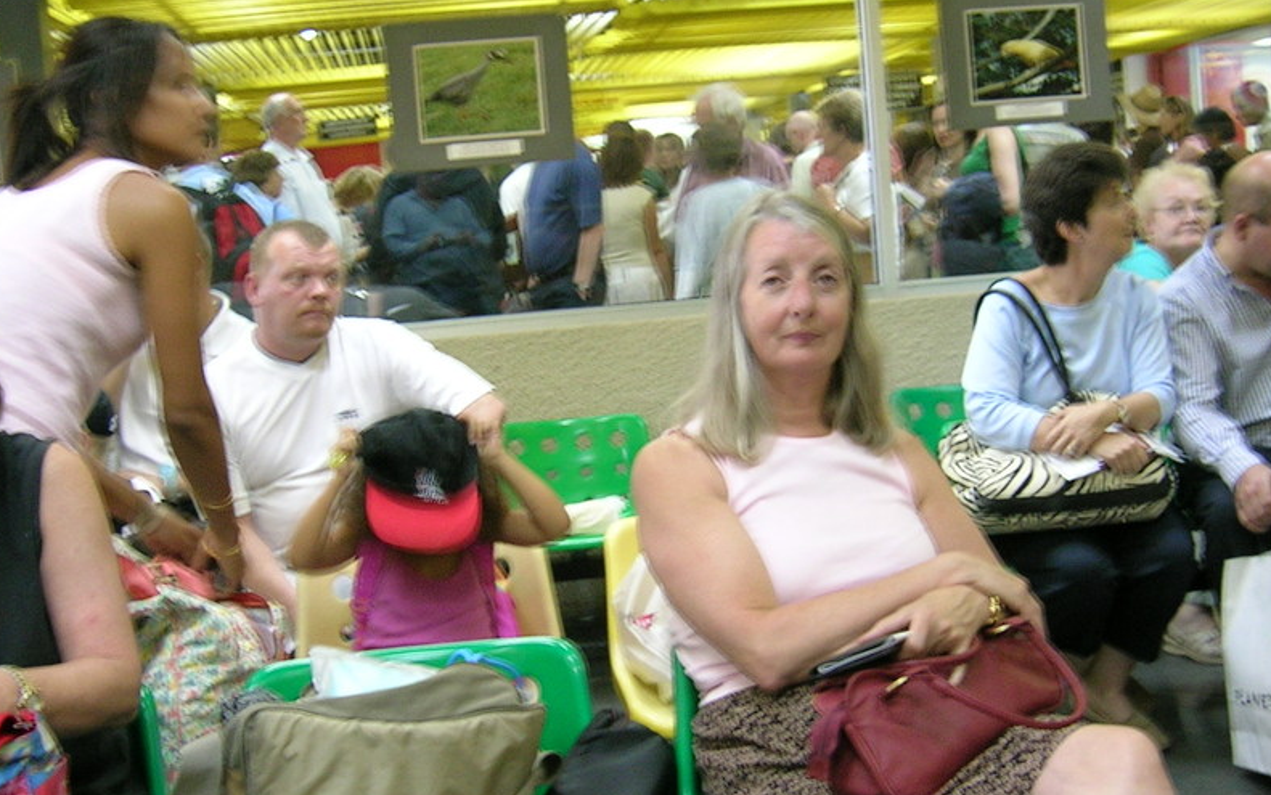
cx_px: 619
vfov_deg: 26.8
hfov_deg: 41.8
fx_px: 1663
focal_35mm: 48
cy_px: 480
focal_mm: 5.4
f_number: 2.8
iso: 93
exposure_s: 1/4.8
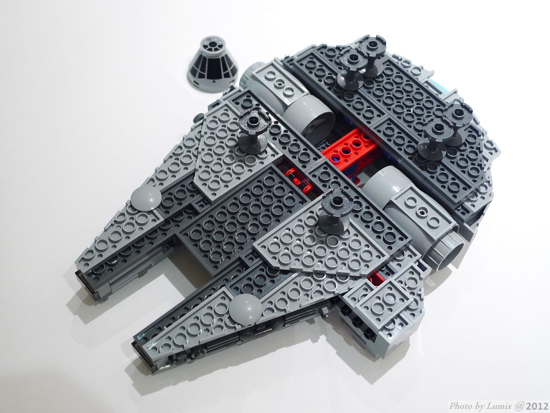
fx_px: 763
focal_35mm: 48
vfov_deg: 30.3
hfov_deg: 39.7
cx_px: 275
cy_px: 206
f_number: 2.8
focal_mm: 10.2
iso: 200
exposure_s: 1/15
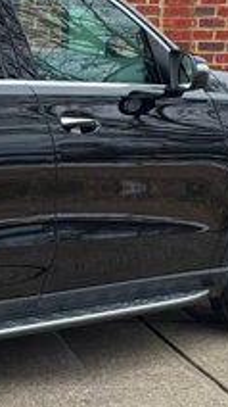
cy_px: 198
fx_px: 1701
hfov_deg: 7.4
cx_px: -205
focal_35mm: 158
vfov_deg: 13.6
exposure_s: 1/168
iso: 64
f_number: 1.78
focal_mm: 6.76
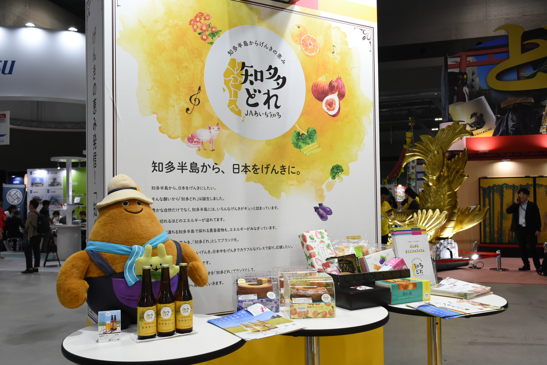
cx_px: 274
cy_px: 182
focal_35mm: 33
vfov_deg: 40.0
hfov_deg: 57.2
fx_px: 502
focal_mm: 22
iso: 1250
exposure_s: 1/160
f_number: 6.3
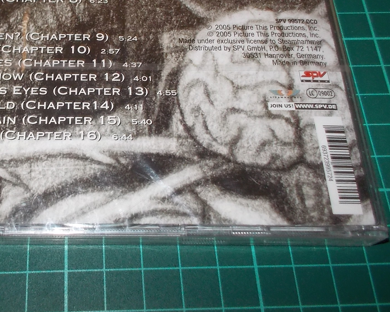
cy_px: 82
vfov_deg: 32.2
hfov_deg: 39.3
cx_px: 100
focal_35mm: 46
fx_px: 531
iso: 200
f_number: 3.3
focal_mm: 4.1
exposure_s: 1/30
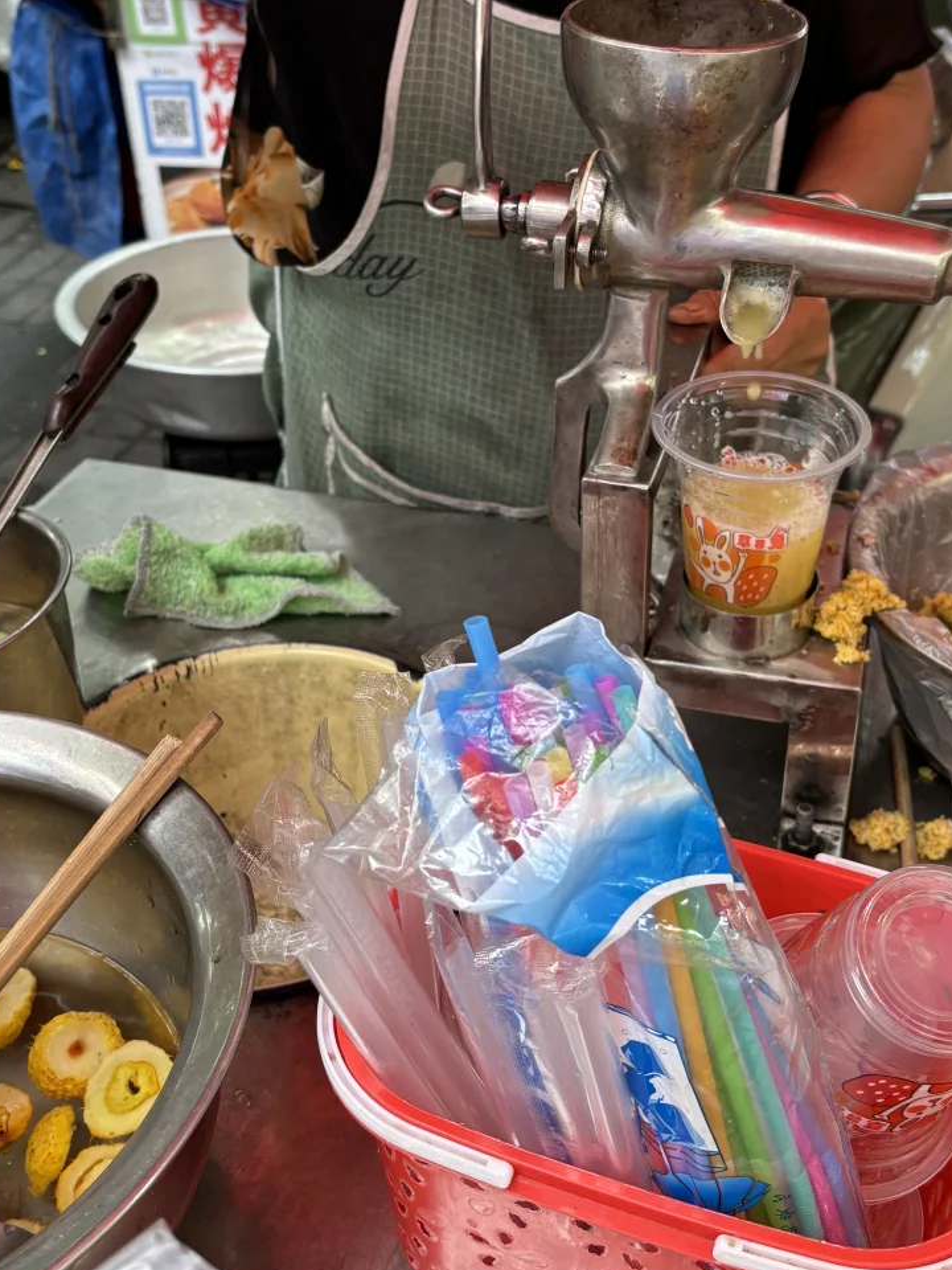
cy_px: 528
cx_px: 488
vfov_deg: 47.7
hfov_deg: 36.8
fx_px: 1430
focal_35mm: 39
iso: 64
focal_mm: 5.96
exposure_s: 1/100
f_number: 1.6
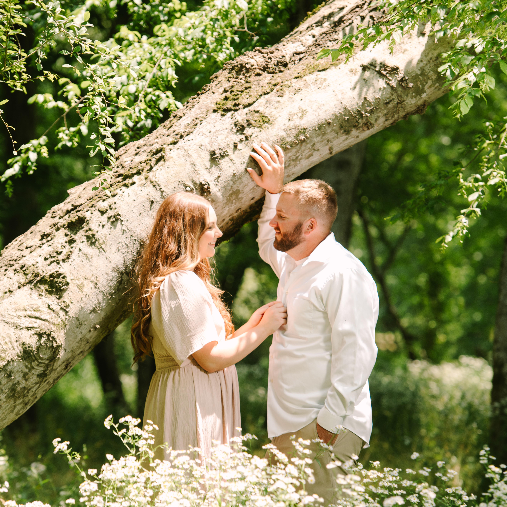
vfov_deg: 10.1
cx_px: 253
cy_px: 319
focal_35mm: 173
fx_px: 2867
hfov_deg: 10.1
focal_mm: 135
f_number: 4
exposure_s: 1/200
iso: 80
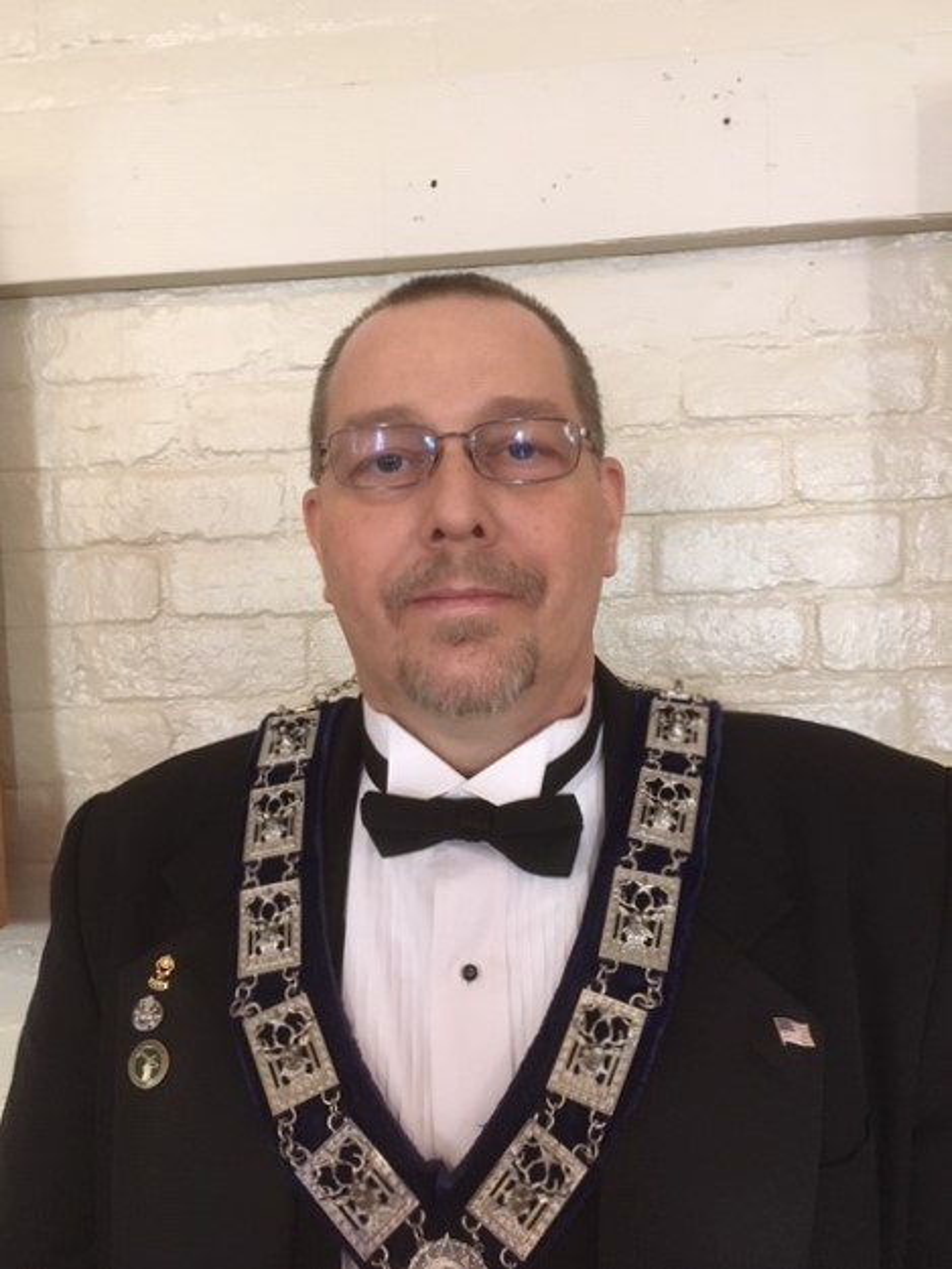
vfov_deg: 61.7
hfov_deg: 48.2
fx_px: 1063
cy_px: 634
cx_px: 476
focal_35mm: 29
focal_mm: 4.15
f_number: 2.2
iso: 250
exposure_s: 1/15
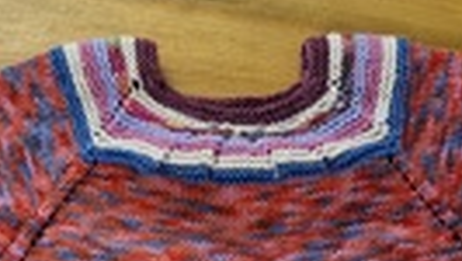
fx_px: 809
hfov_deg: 31.6
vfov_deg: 17.4
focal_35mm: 66
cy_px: 320
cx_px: 151
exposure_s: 1/33
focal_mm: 6.4
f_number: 1.8
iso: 640
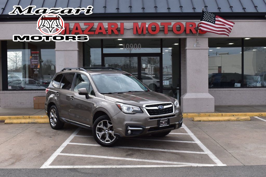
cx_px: 133
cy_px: 88
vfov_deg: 30.8
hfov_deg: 45.0
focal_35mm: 44
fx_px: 321
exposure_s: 1/320
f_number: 10
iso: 400
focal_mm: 29
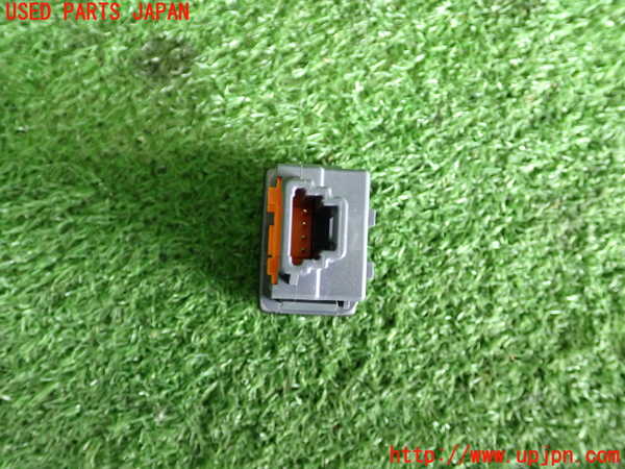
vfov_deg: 39.7
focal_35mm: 36
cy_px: 234
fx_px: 650
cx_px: 312
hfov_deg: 51.4
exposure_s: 1/40
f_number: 2.5
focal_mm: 6.37
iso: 500
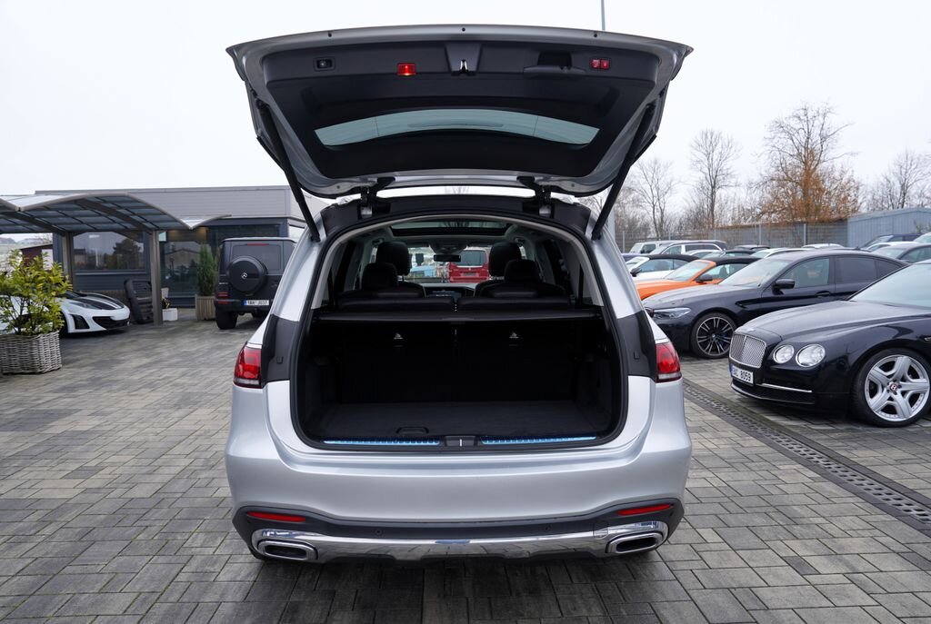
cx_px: 466
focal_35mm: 26
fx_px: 674
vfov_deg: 49.7
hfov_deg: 69.3
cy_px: 312
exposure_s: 1/100
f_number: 5
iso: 100
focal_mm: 26
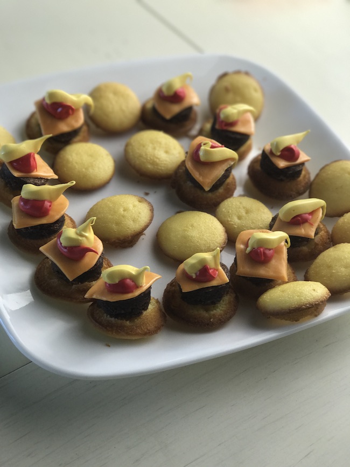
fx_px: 769
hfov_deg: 25.7
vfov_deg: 33.8
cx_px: 175
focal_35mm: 57
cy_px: 234
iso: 40
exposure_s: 1/60
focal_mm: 6.6
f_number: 2.8
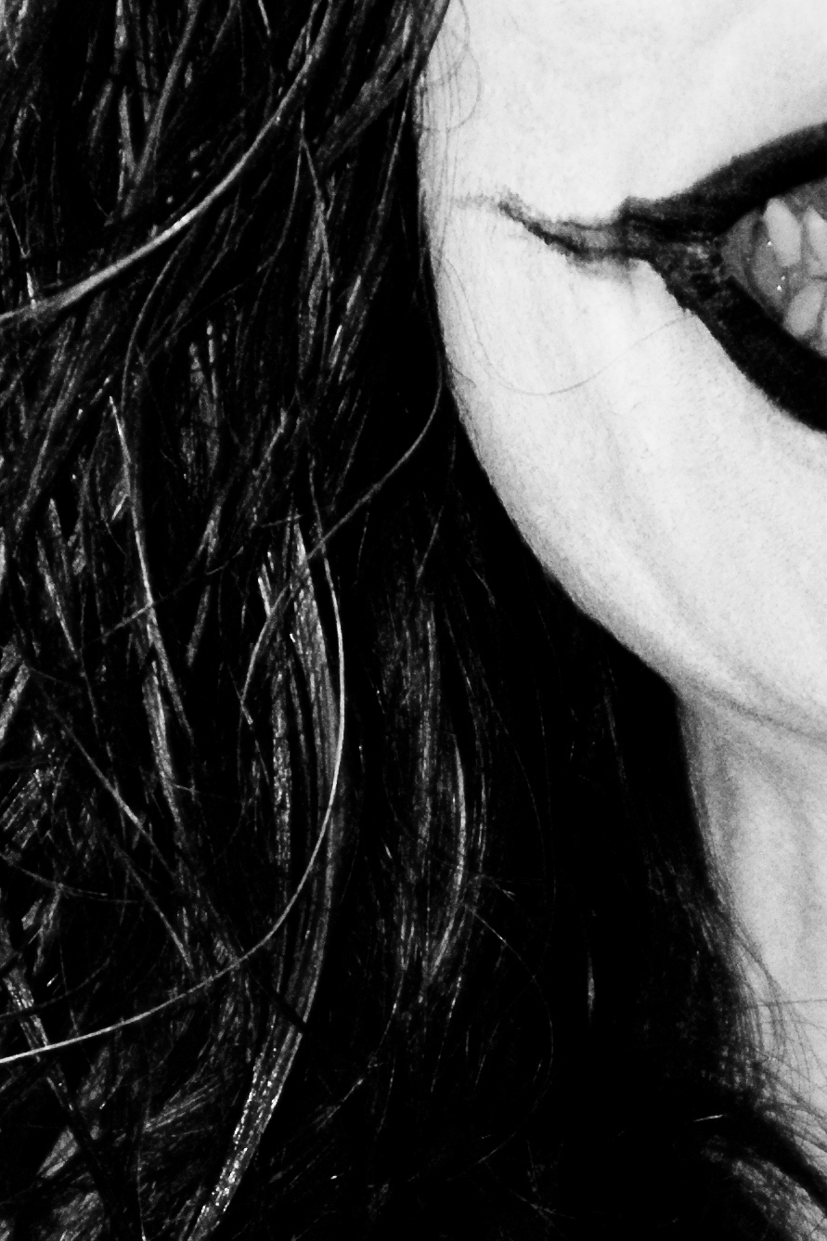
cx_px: 617
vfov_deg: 3.3
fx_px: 21471
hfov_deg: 2.2
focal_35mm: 623
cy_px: 1108
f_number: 6.3
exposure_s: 1/125
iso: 800
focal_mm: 130
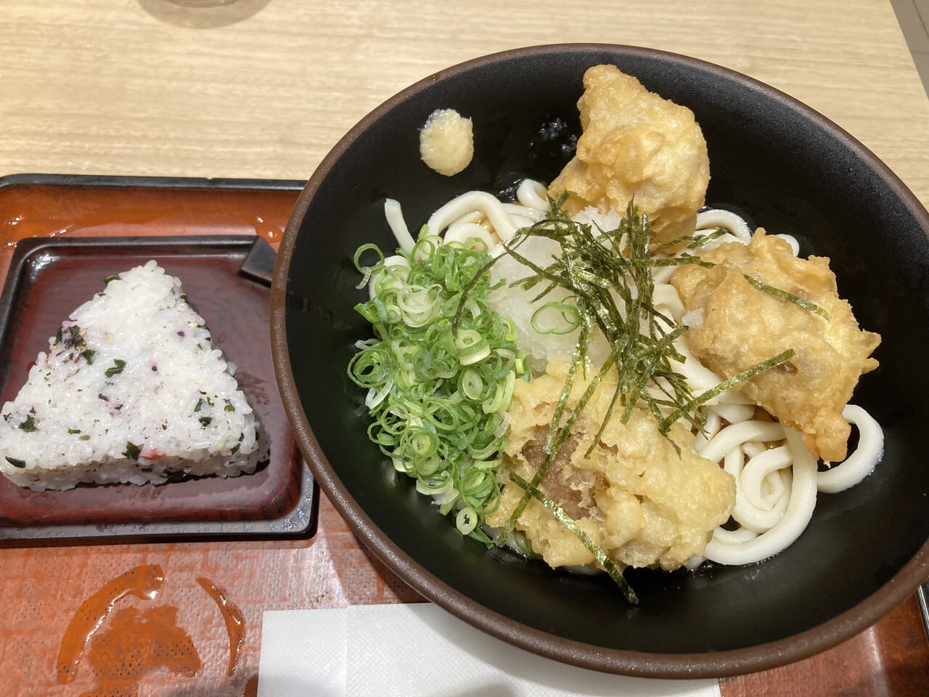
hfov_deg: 63.4
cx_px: 464
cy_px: 348
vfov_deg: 49.7
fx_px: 751
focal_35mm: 28
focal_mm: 3.99
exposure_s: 1/60
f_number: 1.8
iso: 80
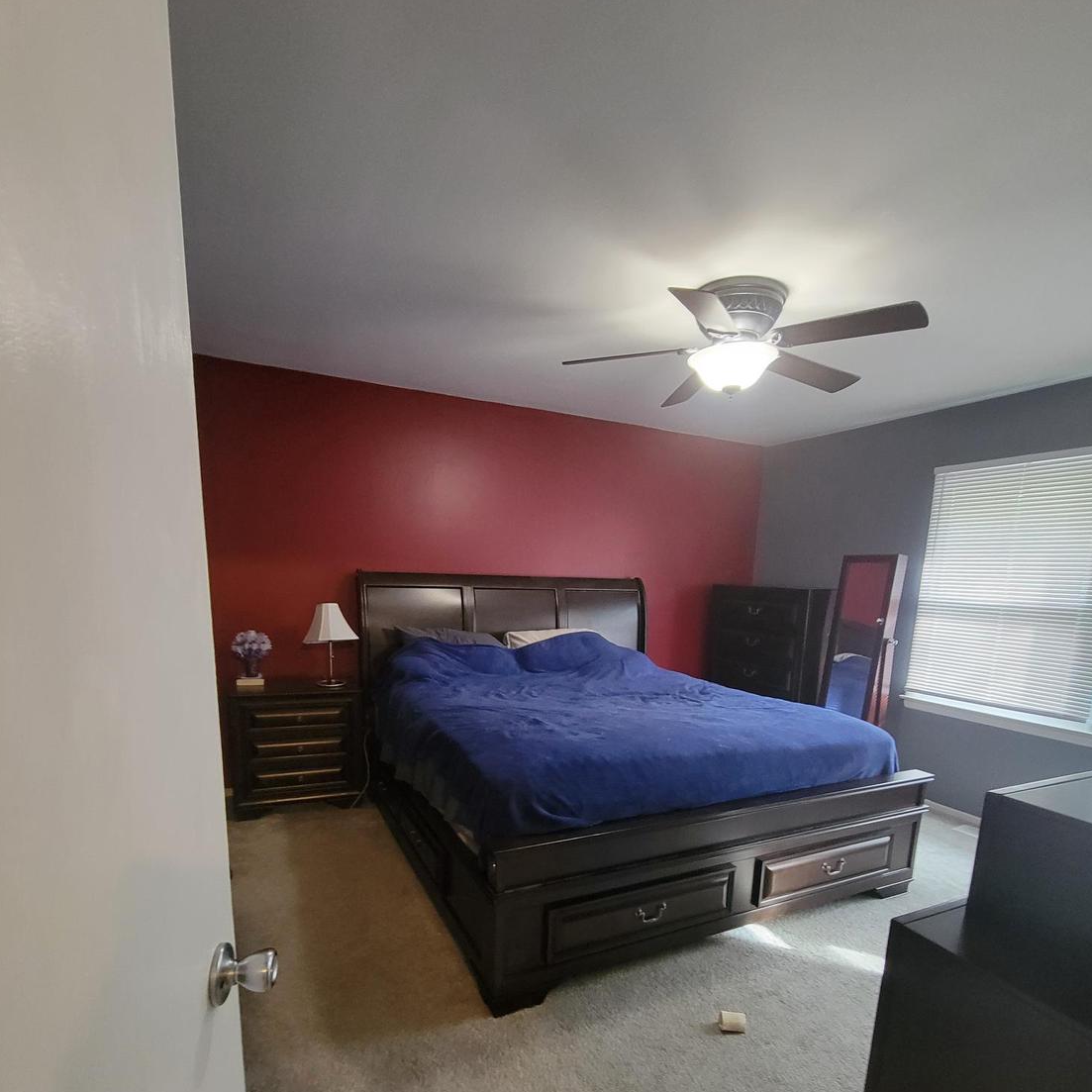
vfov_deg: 85.6
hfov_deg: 87.4
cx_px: 547
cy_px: 687
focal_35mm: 16
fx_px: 571
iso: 640
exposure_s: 1/24
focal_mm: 2.2
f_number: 2.2
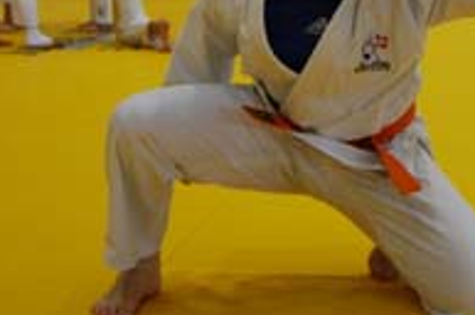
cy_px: -81
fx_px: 1357
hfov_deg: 19.3
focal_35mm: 103
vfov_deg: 12.9
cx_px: 480
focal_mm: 22
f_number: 3.8
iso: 200
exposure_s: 1/50
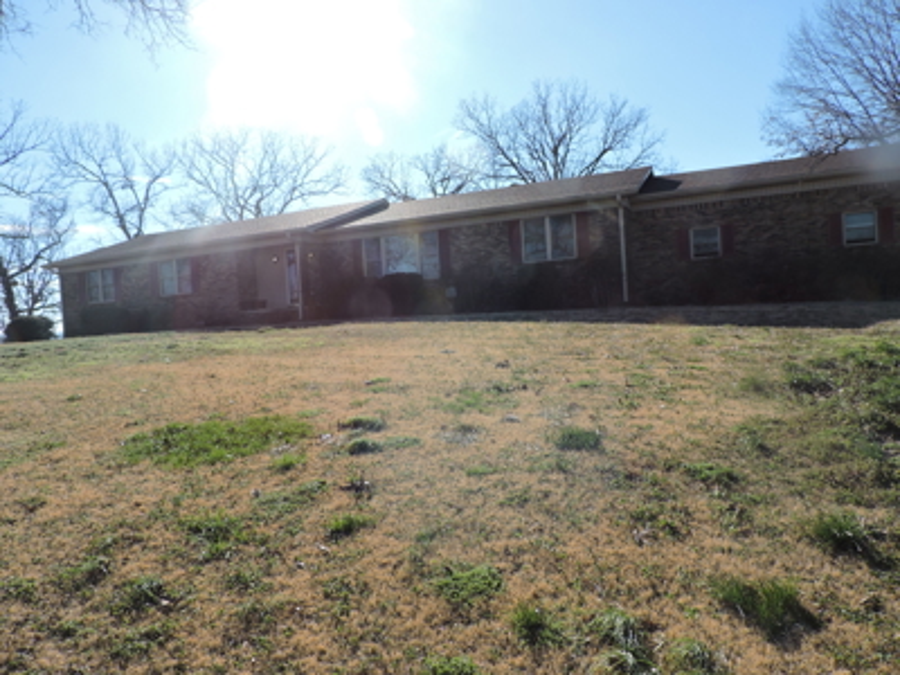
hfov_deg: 71.6
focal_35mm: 24
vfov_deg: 56.8
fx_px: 624
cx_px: 450
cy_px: 338
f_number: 3
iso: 100
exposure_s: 1/1000
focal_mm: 4.3
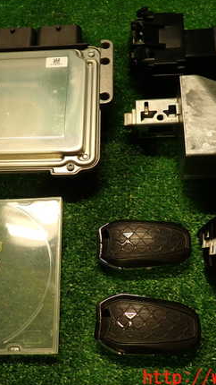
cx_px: 77
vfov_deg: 52.8
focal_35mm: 38
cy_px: 188
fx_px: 387
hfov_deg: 31.0
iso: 200
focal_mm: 4.5
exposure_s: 1/50
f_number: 2
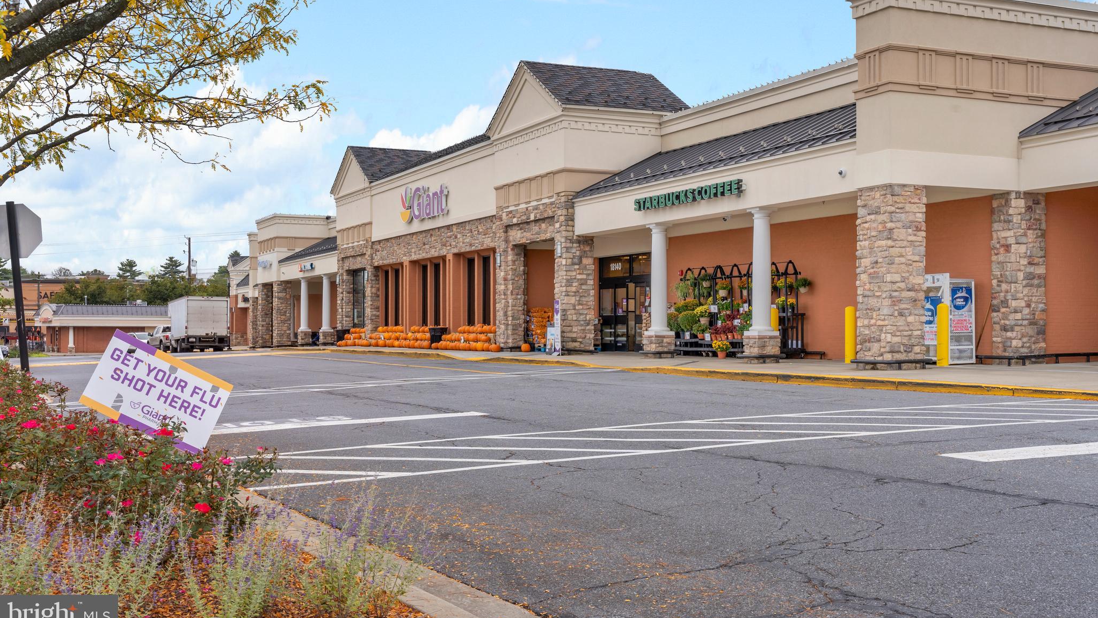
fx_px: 1252
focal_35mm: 43
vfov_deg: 27.7
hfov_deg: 47.4
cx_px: 549
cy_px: 268
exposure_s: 1/80
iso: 250
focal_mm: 41
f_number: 11
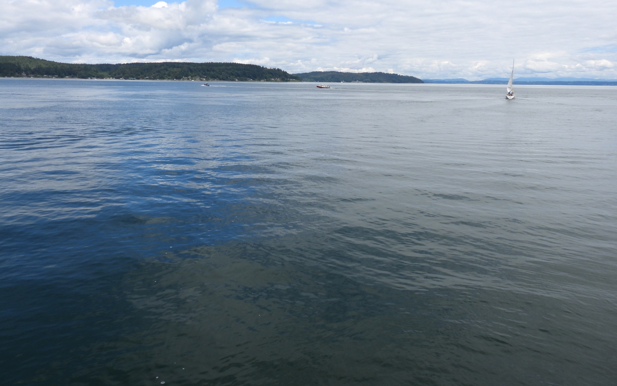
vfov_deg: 47.4
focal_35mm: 26
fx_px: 437
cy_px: 160
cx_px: 306
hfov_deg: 70.4
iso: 100
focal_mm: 4.3
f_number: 3.2
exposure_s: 1/2000
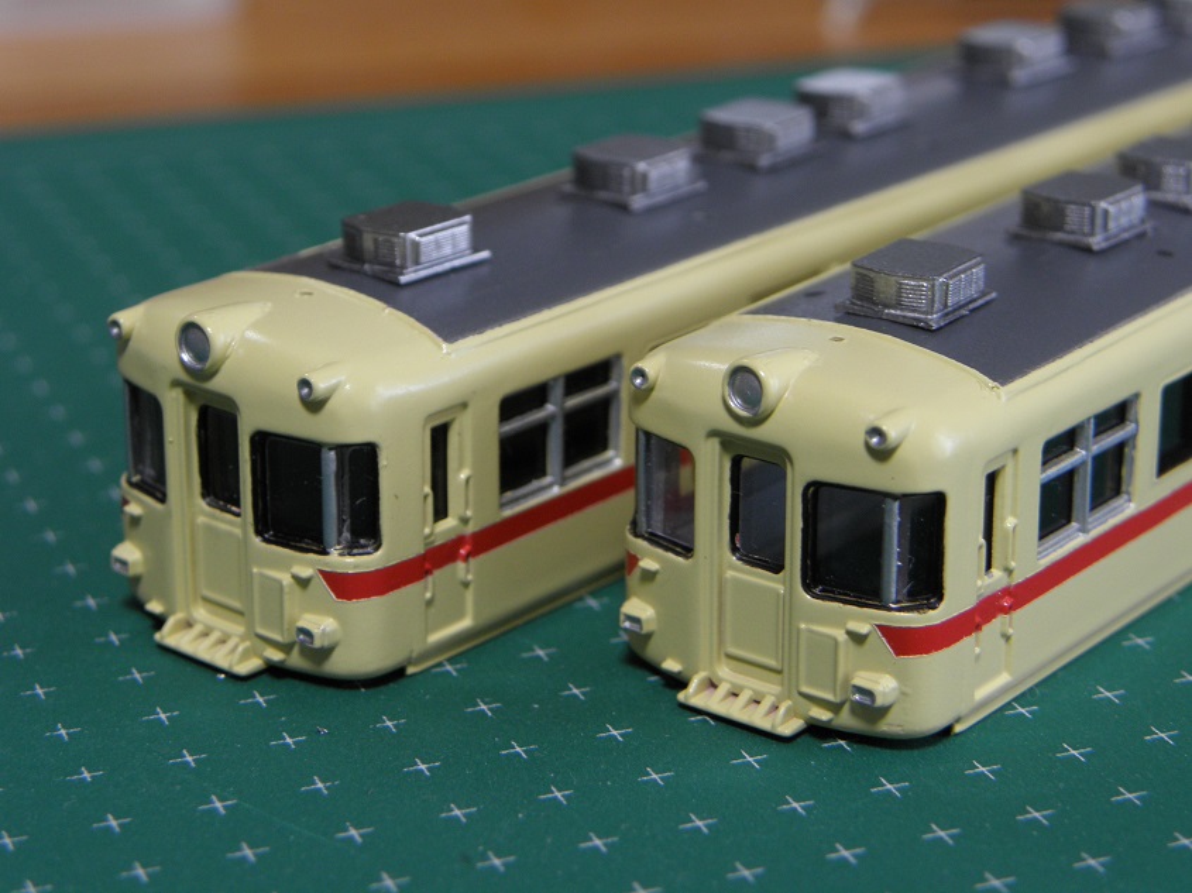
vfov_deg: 17.6
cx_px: 596
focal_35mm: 84
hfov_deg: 23.3
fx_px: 2891
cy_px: 446
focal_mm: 15.11
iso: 125
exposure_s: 1/10
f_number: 4
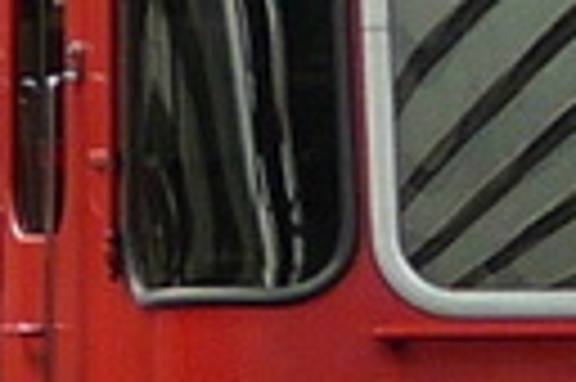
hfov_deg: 5.6
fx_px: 5833
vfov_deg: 3.8
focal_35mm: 365
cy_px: 204
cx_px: 806
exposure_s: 1/60
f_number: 4.1
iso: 100
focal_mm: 7.6
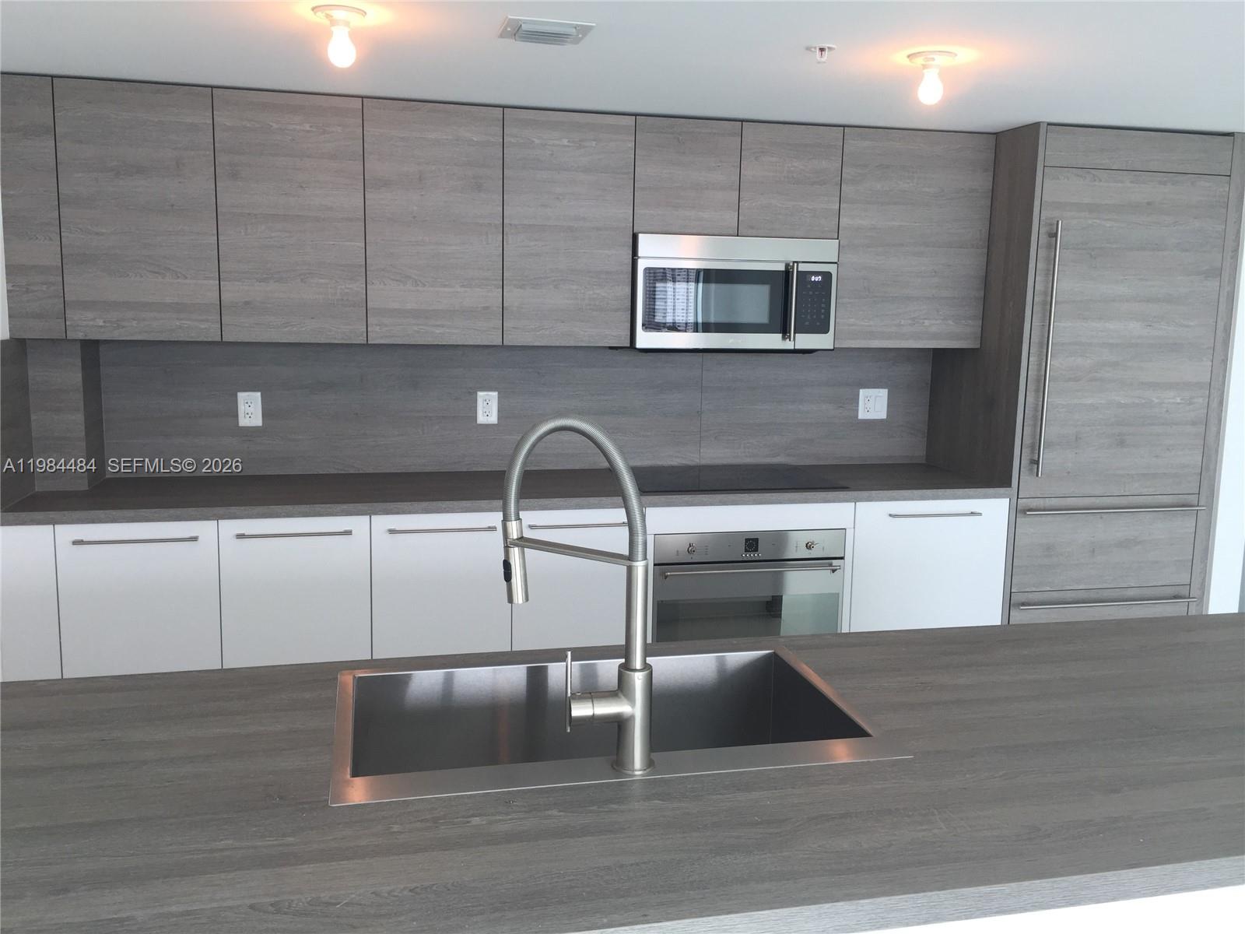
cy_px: 467
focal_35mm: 29
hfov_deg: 61.7
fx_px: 1043
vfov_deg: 48.2
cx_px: 622
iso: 40
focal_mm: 4.15
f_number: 2.2
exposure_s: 1/60
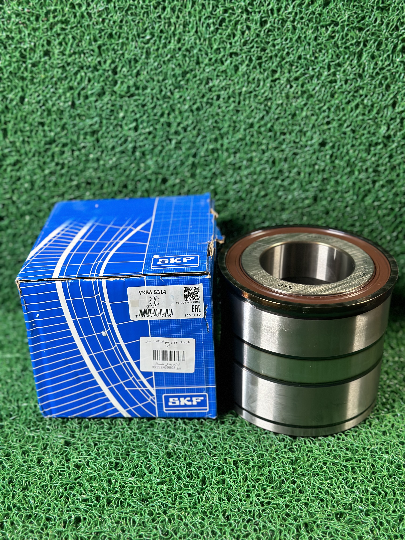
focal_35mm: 48
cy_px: 270
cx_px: 202
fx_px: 749
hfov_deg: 30.3
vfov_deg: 39.7
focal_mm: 6.86
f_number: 1.78
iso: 250
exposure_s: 1/50
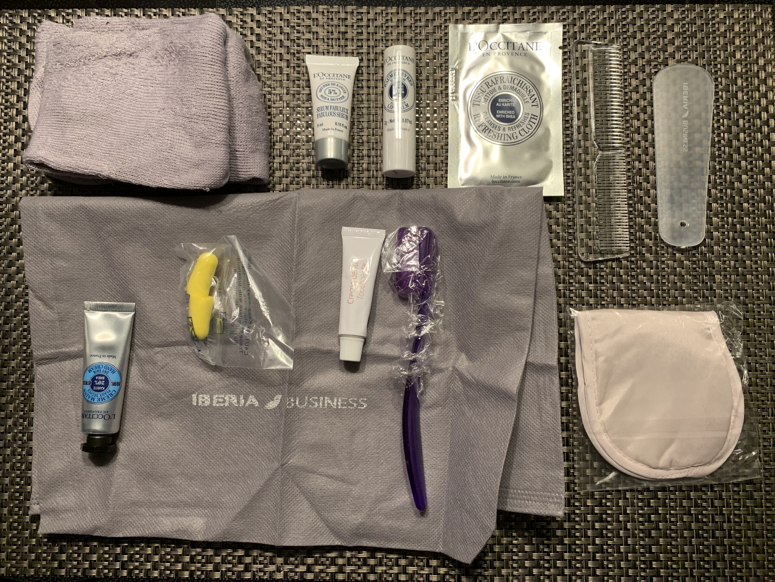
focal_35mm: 26
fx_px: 582
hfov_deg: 67.3
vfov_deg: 53.1
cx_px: 388
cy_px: 291
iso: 100
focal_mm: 4.25
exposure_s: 1/50
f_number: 1.8
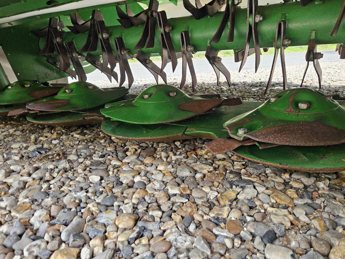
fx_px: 249
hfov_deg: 69.3
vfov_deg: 54.8
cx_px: 183
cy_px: 140
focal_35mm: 25
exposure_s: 1/100
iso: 80
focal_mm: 5.4
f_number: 1.8
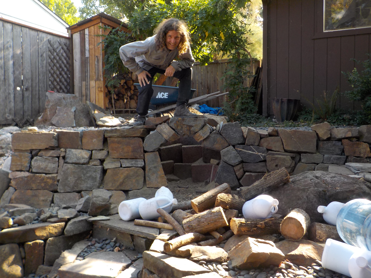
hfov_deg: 60.0
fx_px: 322
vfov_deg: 46.8
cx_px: 186
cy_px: 139
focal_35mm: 30
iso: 125
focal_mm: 4.1
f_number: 3.3
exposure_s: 1/160
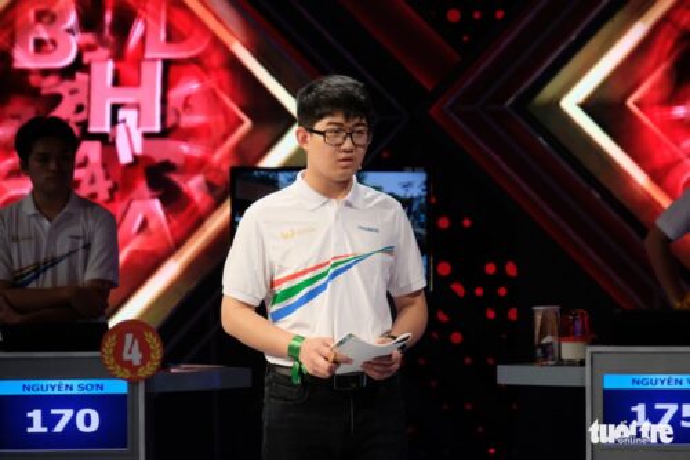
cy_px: 230
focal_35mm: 203
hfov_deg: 10.1
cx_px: 345
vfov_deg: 6.8
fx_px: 3889
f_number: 5.6
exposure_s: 1/160
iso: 3200
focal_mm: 135
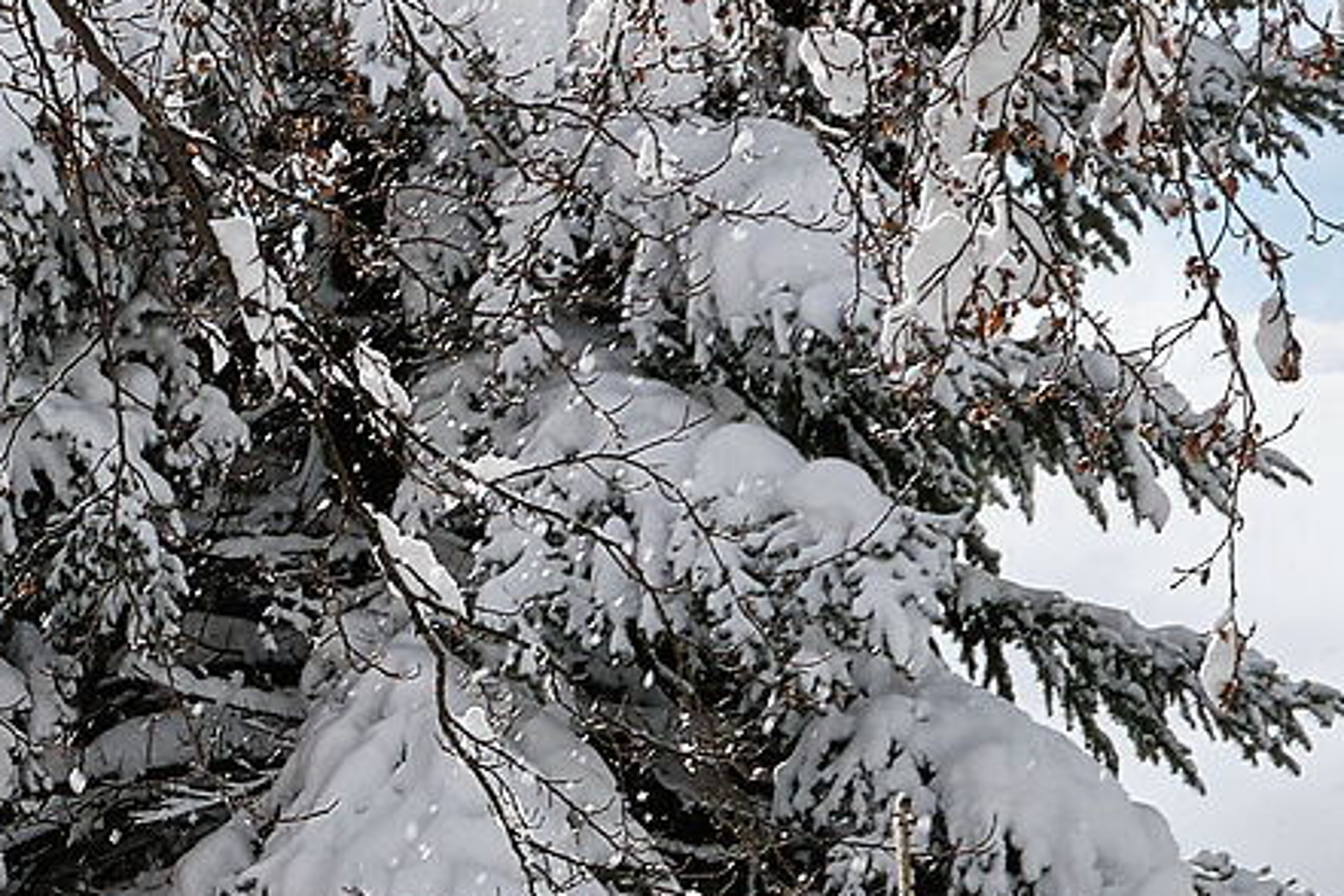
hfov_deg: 9.6
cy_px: 1496
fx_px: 7727
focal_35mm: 207
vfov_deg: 6.5
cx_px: -777
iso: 200
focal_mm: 25.4
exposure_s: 1/400
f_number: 10
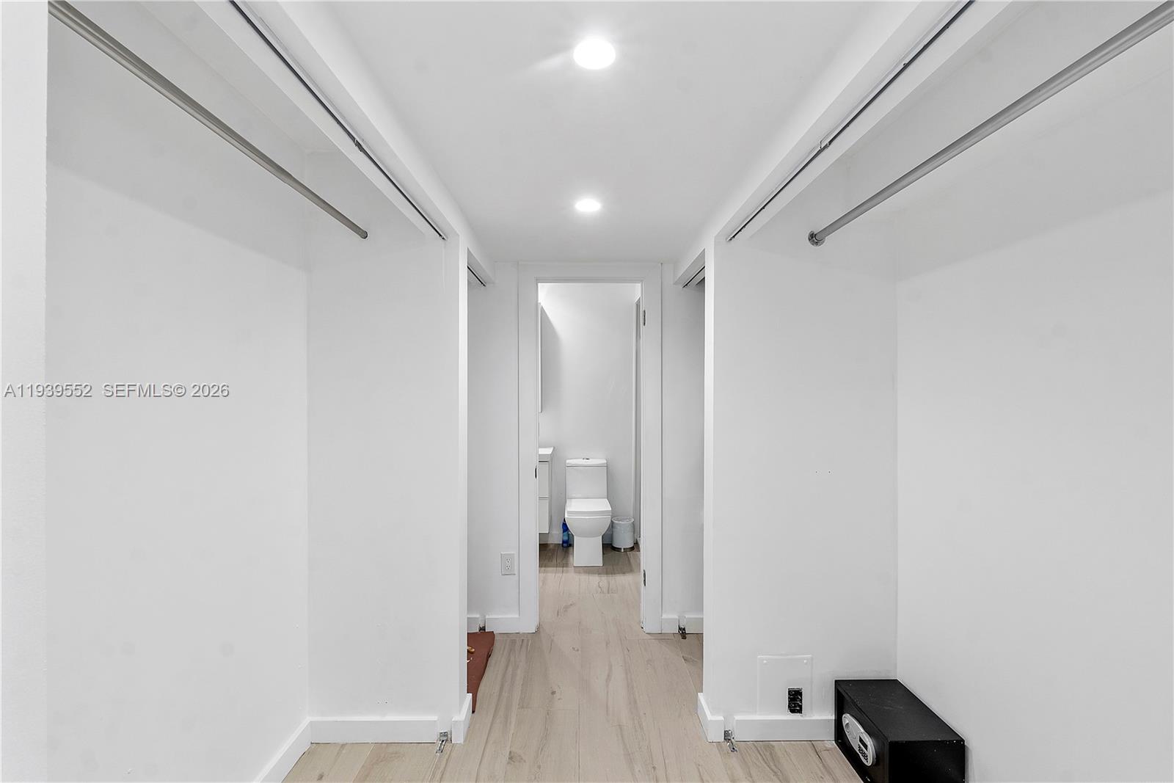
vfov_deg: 77.3
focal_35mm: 15
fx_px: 489
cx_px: 587
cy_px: 392
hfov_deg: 100.4
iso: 160
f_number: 11
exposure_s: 1/4
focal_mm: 10
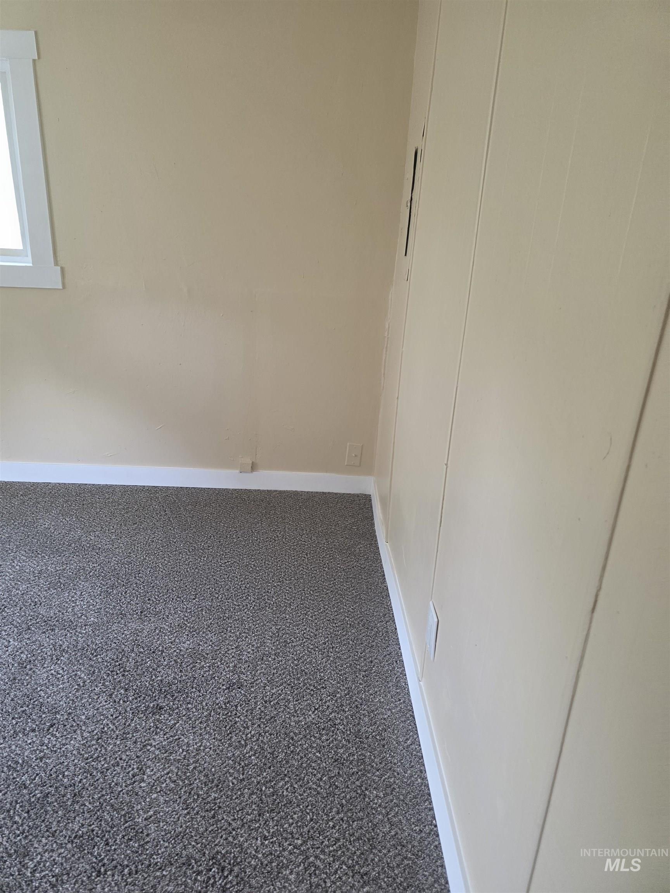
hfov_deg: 58.9
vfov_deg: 73.9
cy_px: 446
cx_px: 335
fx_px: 594
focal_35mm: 23
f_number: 1.7
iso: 250
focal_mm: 6.3
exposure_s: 1/120
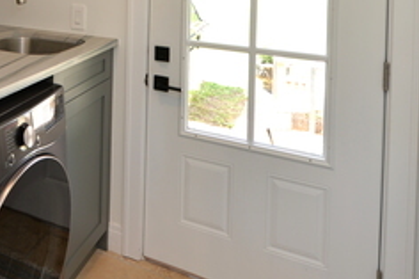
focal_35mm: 38
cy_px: -38
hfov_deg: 45.5
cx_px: 36
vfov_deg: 30.7
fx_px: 442
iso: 200
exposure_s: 1/80
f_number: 4.5
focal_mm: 14
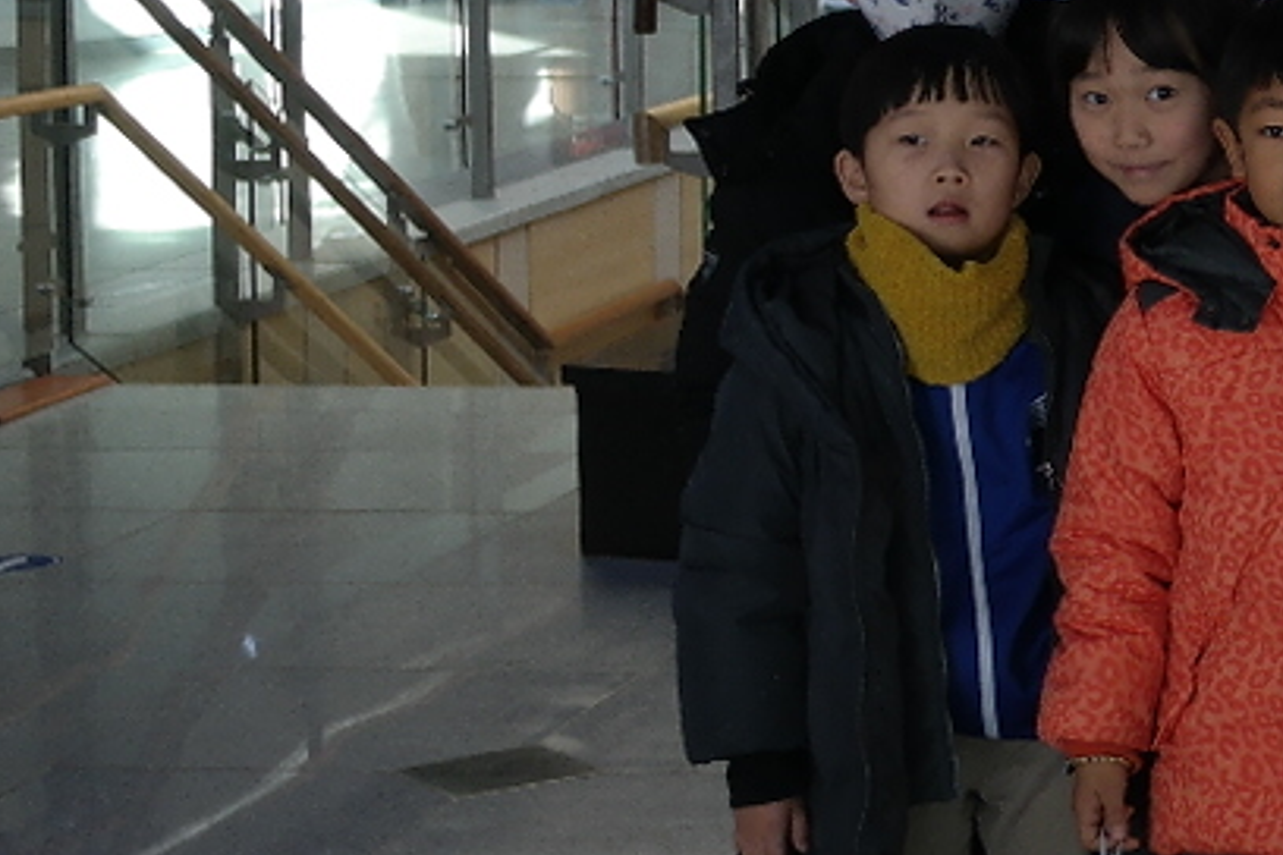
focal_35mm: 127
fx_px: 4526
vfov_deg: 10.7
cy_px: 53
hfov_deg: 14.6
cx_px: 2138
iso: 200
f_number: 3.5
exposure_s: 1/80
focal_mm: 20
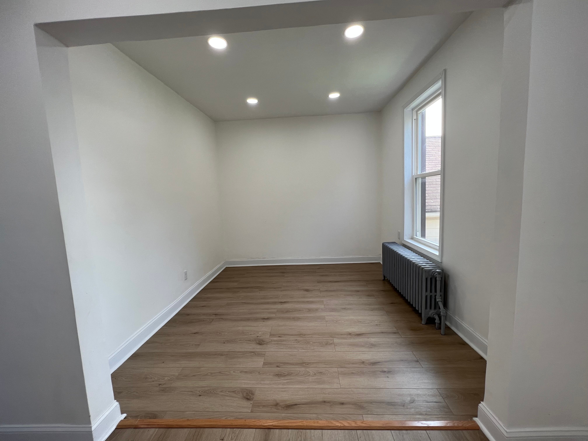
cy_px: 220
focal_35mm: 13
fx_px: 221
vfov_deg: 89.9
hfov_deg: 106.2
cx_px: 294
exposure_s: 1/120
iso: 40
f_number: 1.8
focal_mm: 1.57
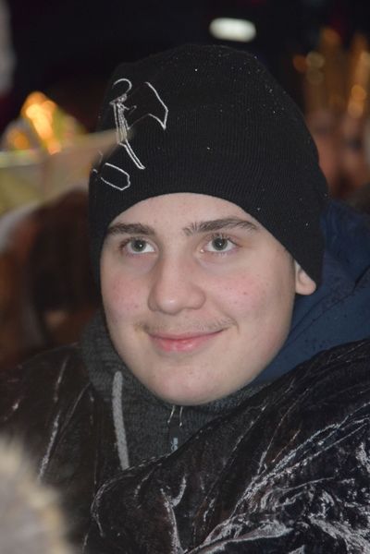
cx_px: 185
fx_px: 4162
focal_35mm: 270
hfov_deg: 5.1
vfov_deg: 7.6
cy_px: 277
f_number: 6
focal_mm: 180
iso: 3200
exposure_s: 1/60
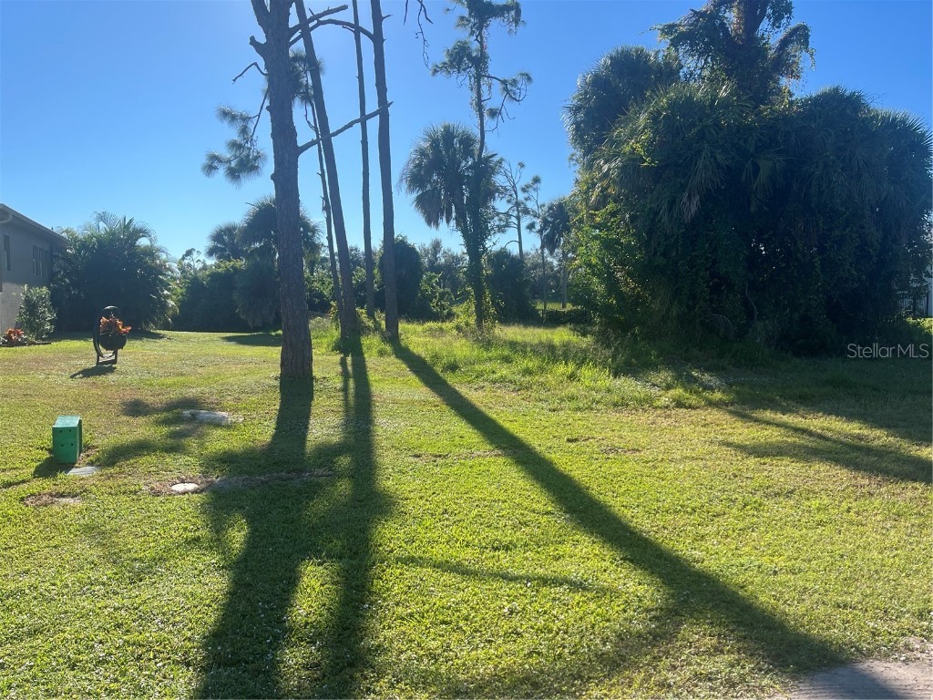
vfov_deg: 53.1
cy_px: 350
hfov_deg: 67.3
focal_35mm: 26
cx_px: 466
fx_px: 701
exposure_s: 1/2024
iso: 50
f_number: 1.6
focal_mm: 5.1
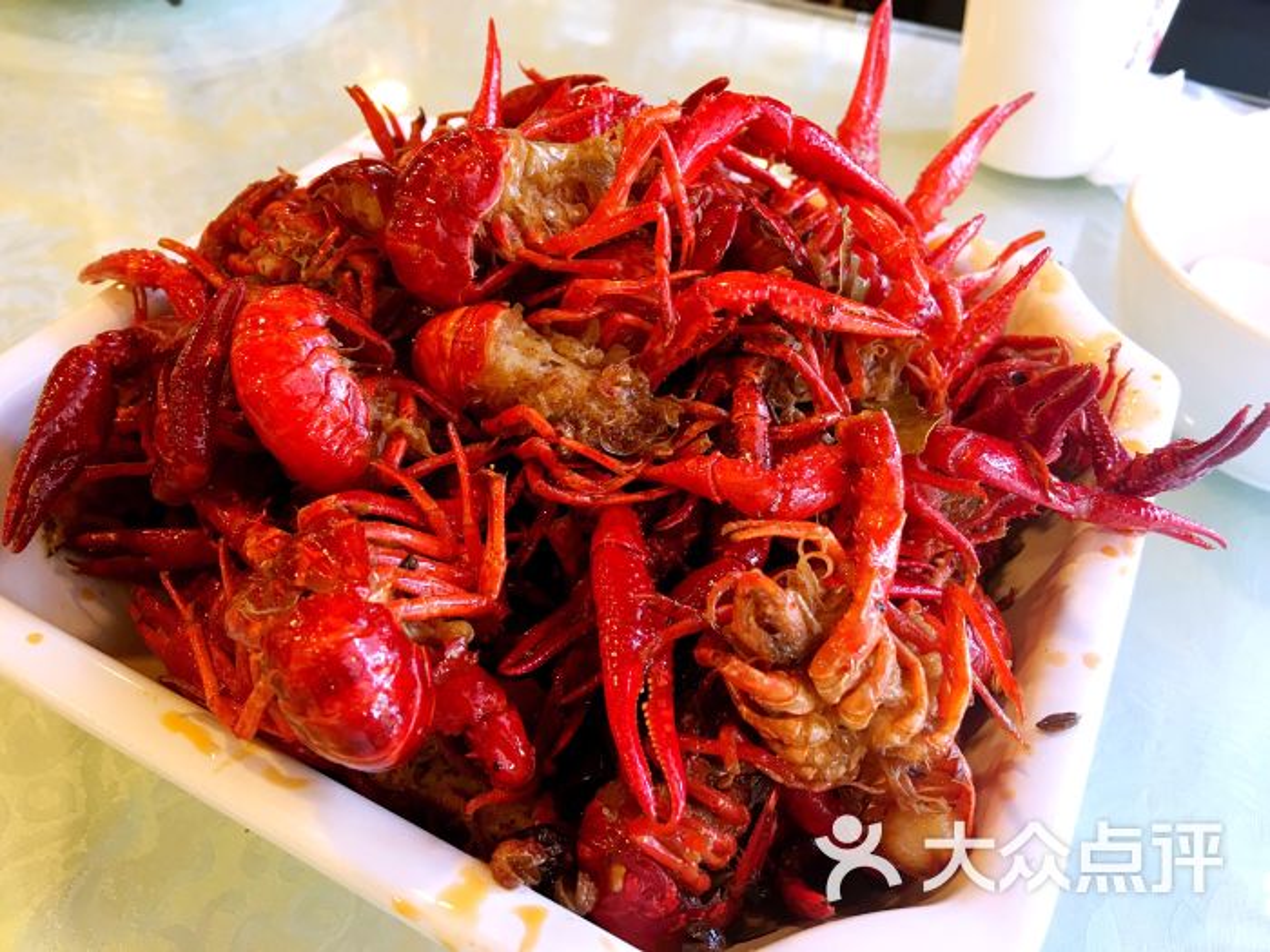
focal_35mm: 29
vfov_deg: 48.2
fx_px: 1064
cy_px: 476
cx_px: 635
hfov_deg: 61.7
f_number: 2.2
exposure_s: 1/17
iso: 40
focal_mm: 4.15
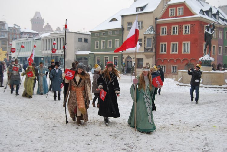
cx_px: 114
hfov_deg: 43.6
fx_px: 284
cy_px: 76
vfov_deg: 29.9
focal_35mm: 45
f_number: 5.6
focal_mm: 30
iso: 100
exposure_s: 1/125
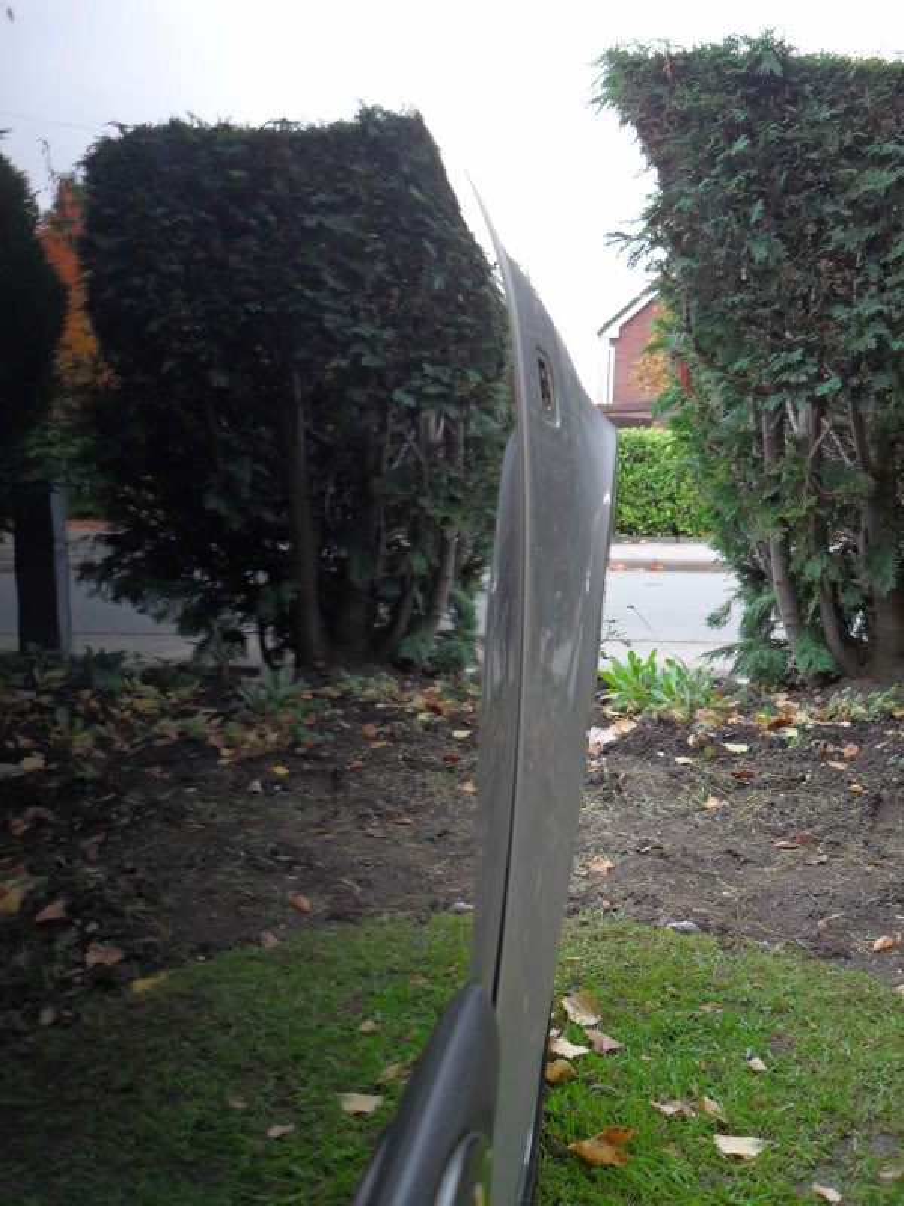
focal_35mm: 35
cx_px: 452
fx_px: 1219
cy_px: 603
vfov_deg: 52.6
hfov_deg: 40.7
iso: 100
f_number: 2.8
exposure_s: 1/45
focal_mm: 6.2
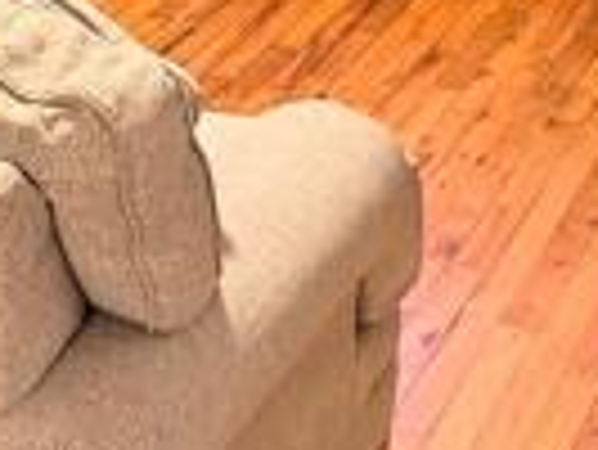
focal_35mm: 130
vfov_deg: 11.1
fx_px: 2248
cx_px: -99
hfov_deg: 14.7
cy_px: -180
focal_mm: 6.76
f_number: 1.78
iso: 1250
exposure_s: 1/30
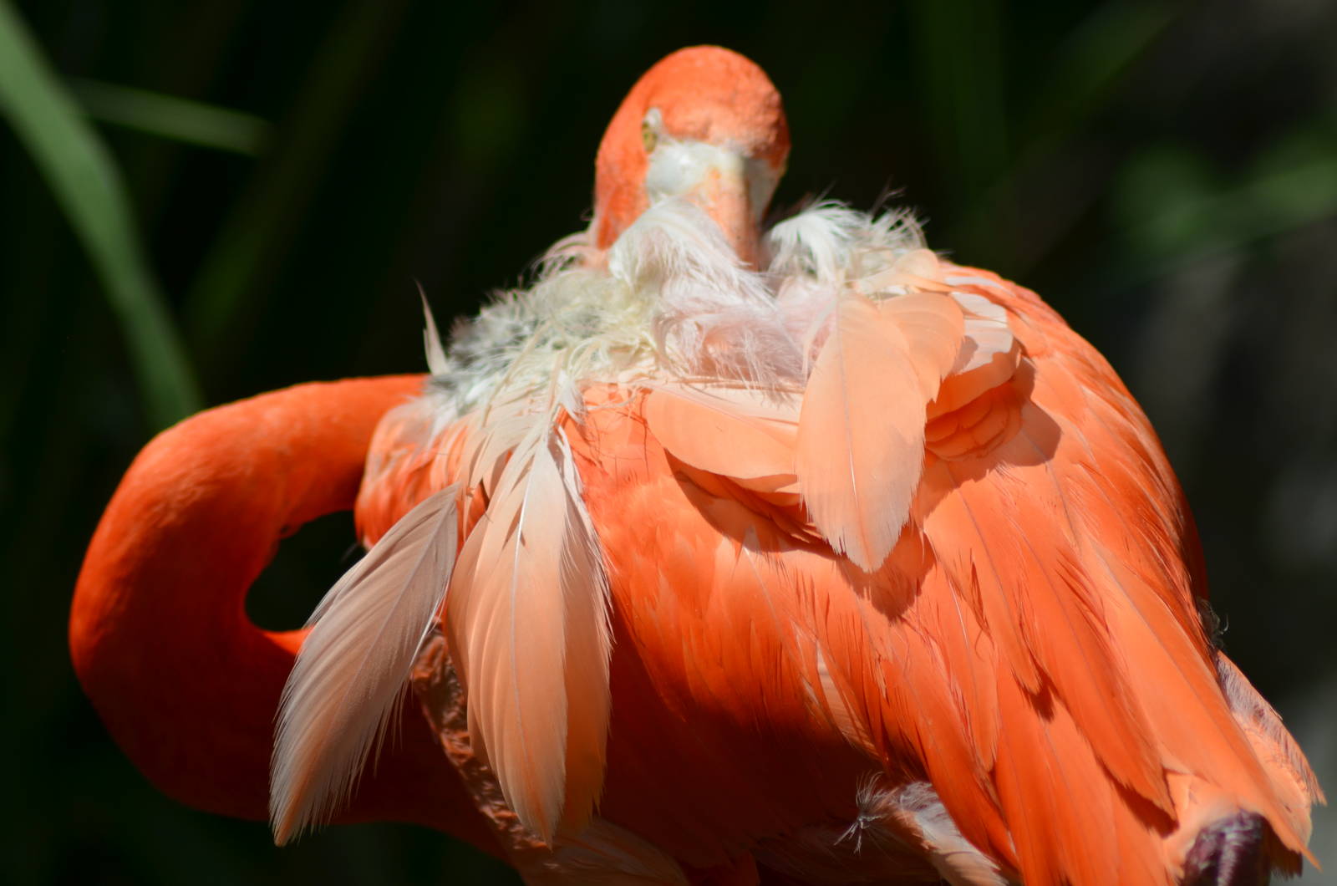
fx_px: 16679
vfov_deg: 3.0
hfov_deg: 4.6
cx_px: 668
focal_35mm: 450
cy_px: 443
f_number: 5.6
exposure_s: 1/2000
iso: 200
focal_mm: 300
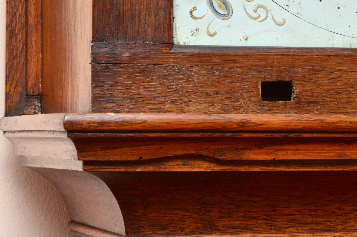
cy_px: 141
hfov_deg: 14.3
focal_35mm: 144
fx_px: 1425
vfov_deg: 9.5
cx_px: 210
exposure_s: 1/125
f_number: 22
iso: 800
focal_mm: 70
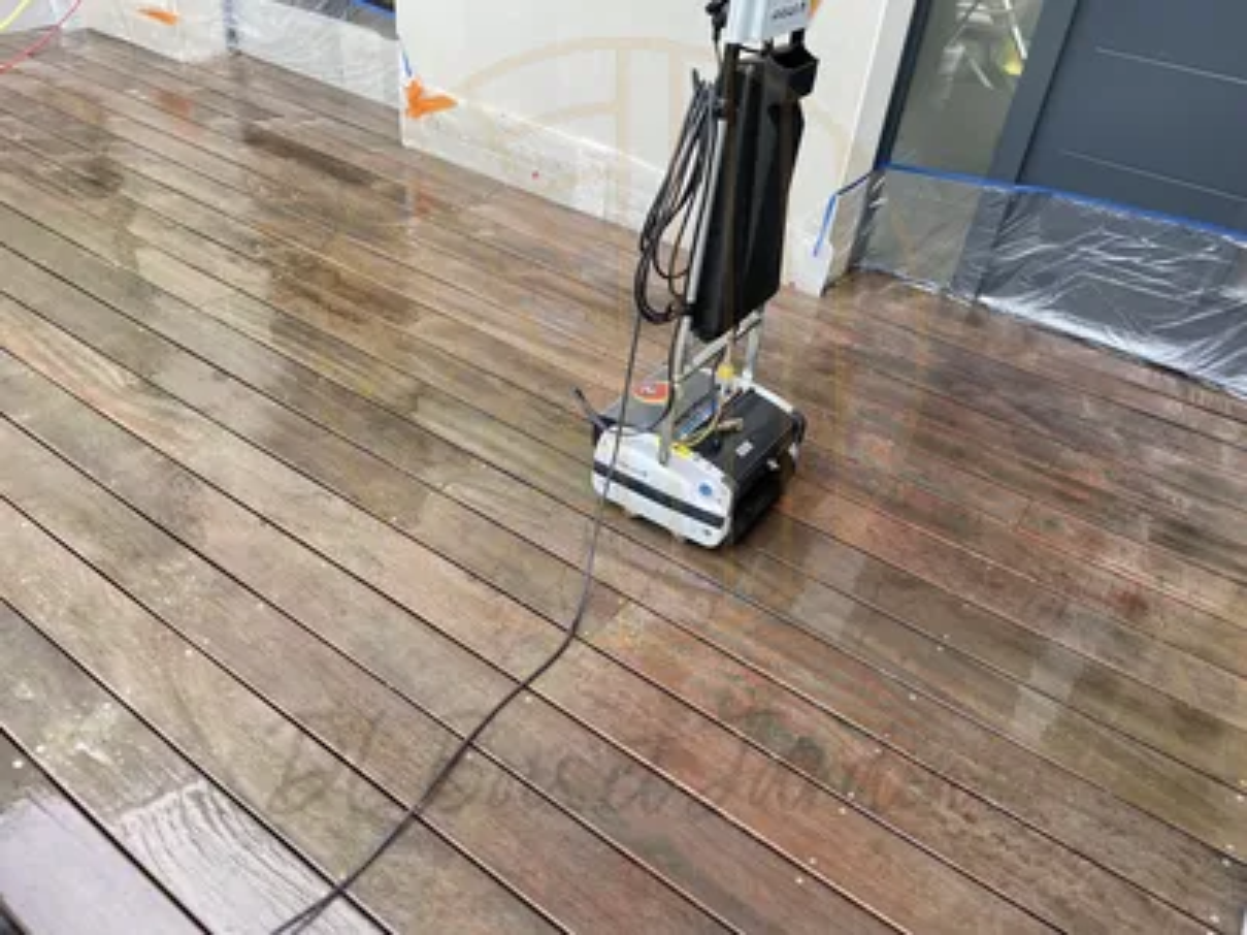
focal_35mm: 26
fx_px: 936
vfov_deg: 53.0
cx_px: 624
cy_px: 468
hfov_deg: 67.3
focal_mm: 4.25
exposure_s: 1/272
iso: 32
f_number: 1.8
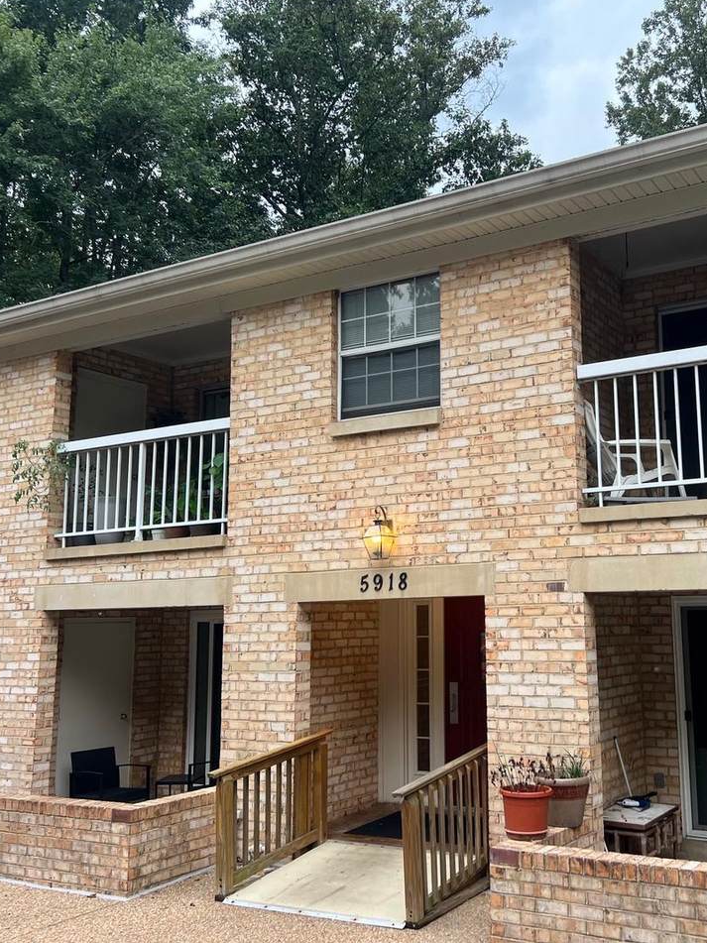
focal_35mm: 35
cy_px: 468
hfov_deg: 40.2
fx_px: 953
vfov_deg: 52.6
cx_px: 476
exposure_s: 1/121
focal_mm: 5.7
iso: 50
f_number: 1.5
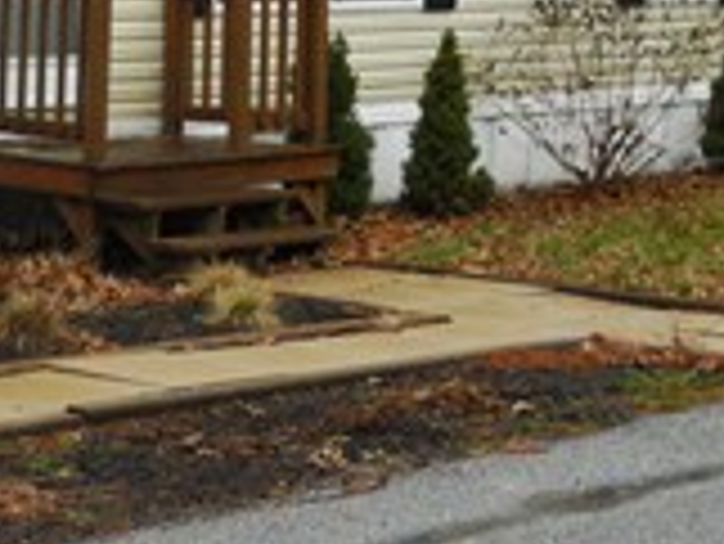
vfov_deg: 13.0
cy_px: 171
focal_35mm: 114
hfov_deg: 16.3
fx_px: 2386
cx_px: -229
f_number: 3.2
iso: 160
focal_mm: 7.3
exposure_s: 1/250
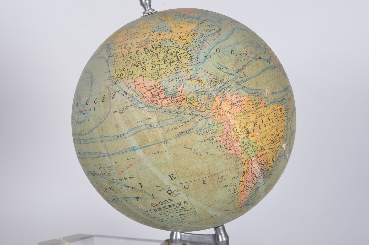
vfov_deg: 18.1
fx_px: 767
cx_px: 184
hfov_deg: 27.0
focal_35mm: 75
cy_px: 122
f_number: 14
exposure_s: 1/125
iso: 100
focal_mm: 50
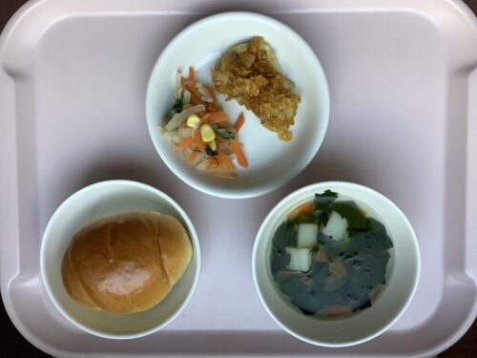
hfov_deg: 58.4
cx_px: 238
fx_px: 427
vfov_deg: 45.4
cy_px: 179
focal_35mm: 31
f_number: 2.4
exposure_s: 1/120
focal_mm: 3.3
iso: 64
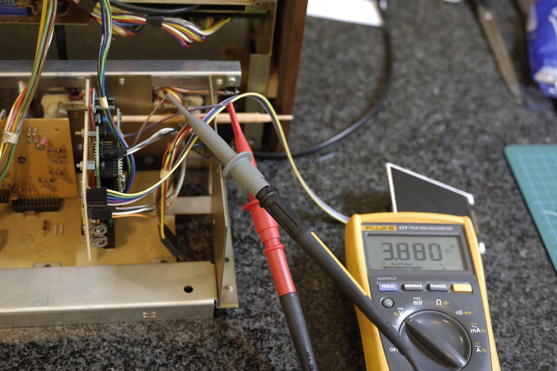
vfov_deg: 27.0
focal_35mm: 50
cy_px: 186
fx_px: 774
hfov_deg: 39.6
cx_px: 278
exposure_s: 1/60
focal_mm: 50
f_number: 4.5
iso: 6400
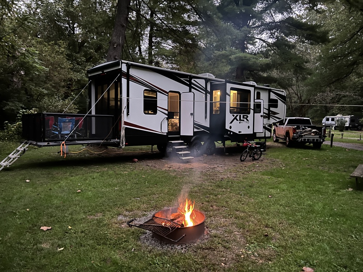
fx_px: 273
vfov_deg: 53.1
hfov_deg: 67.3
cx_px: 182
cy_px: 136
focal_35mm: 26
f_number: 1.5
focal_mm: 5.7
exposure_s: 1/9
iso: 640
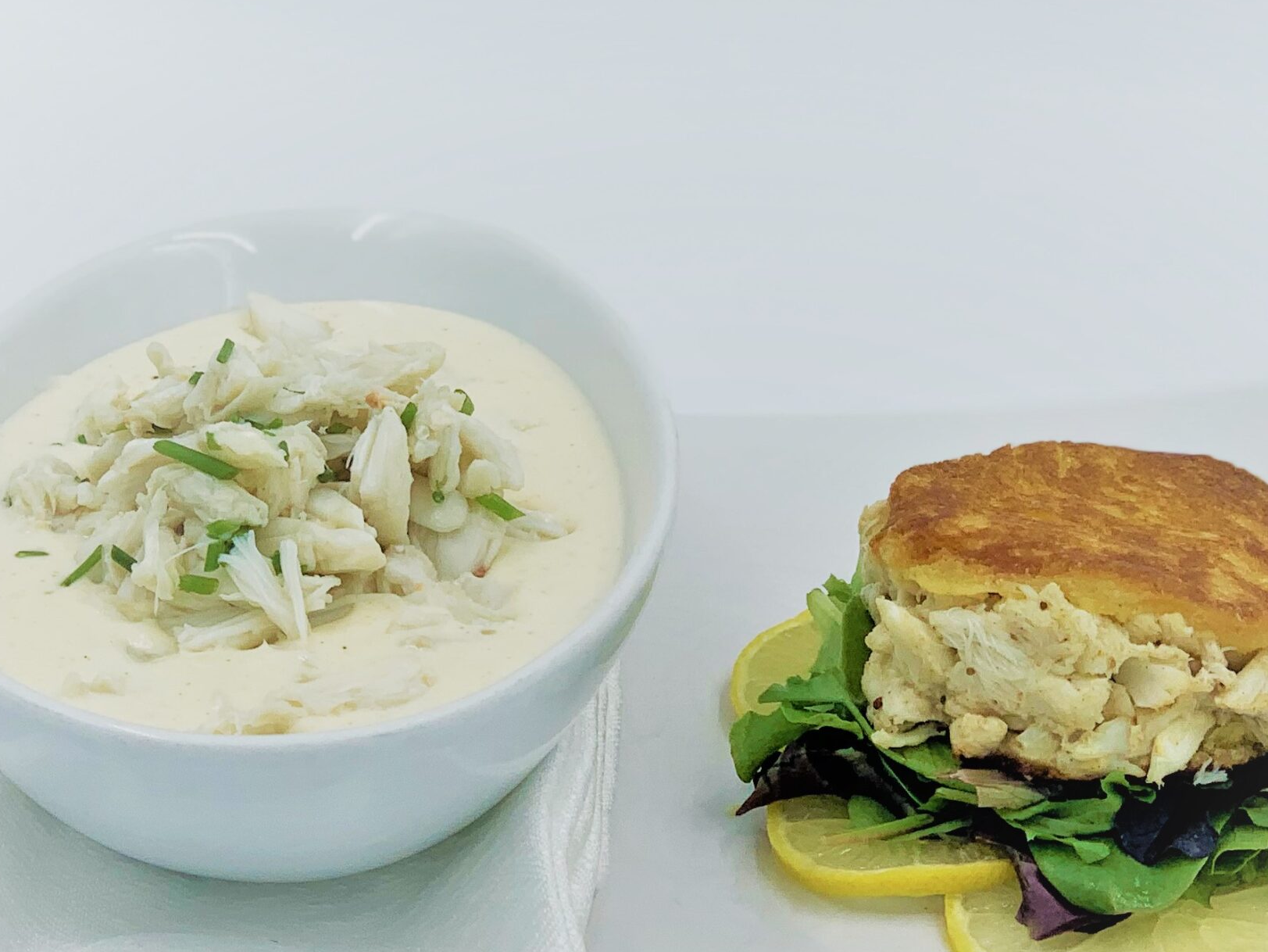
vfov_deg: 17.9
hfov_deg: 23.8
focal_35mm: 82
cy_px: 684
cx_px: 731
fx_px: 3004
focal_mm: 6
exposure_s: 1/484
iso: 16
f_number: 2.4
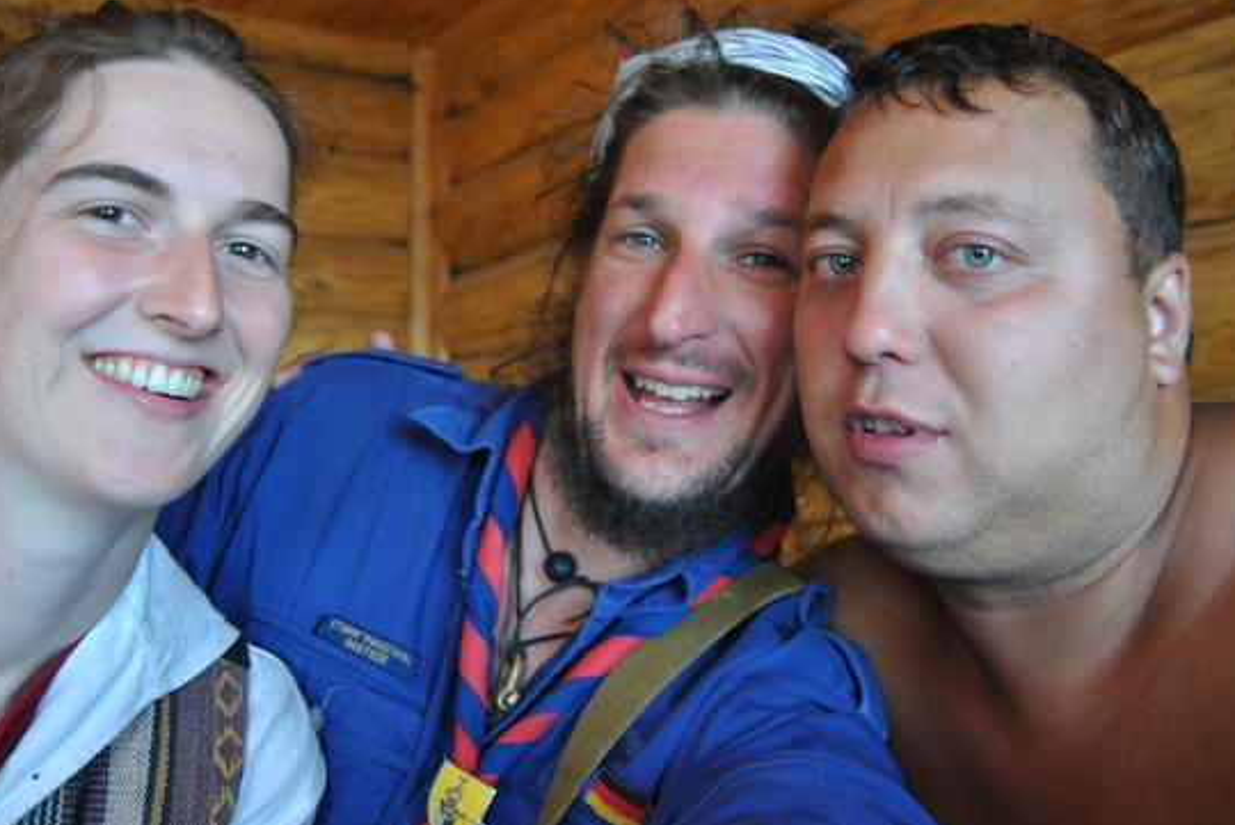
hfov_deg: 58.6
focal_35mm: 32
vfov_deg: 41.1
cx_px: 572
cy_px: 343
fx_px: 1099
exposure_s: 1/80
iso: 400
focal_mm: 18
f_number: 3.5
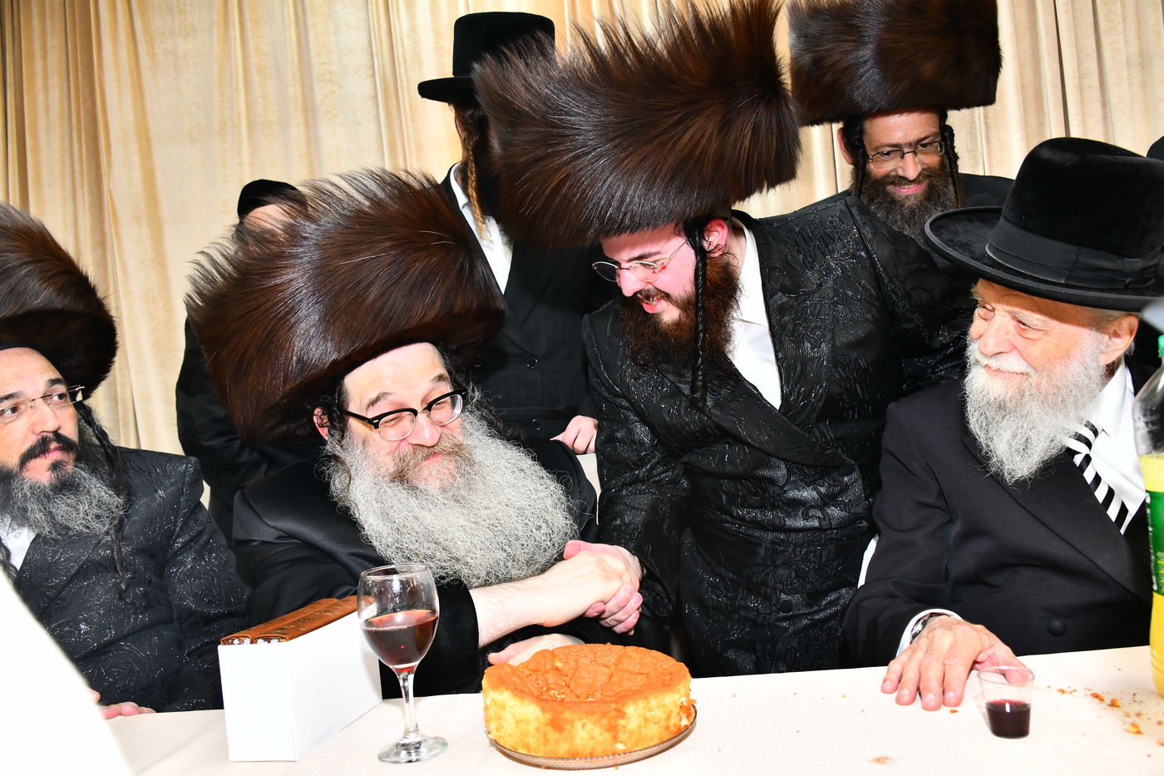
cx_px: 582
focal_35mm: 28
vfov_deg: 46.4
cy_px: 388
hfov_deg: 65.5
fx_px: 905
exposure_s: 1/250
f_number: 5.6
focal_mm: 28
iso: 1250
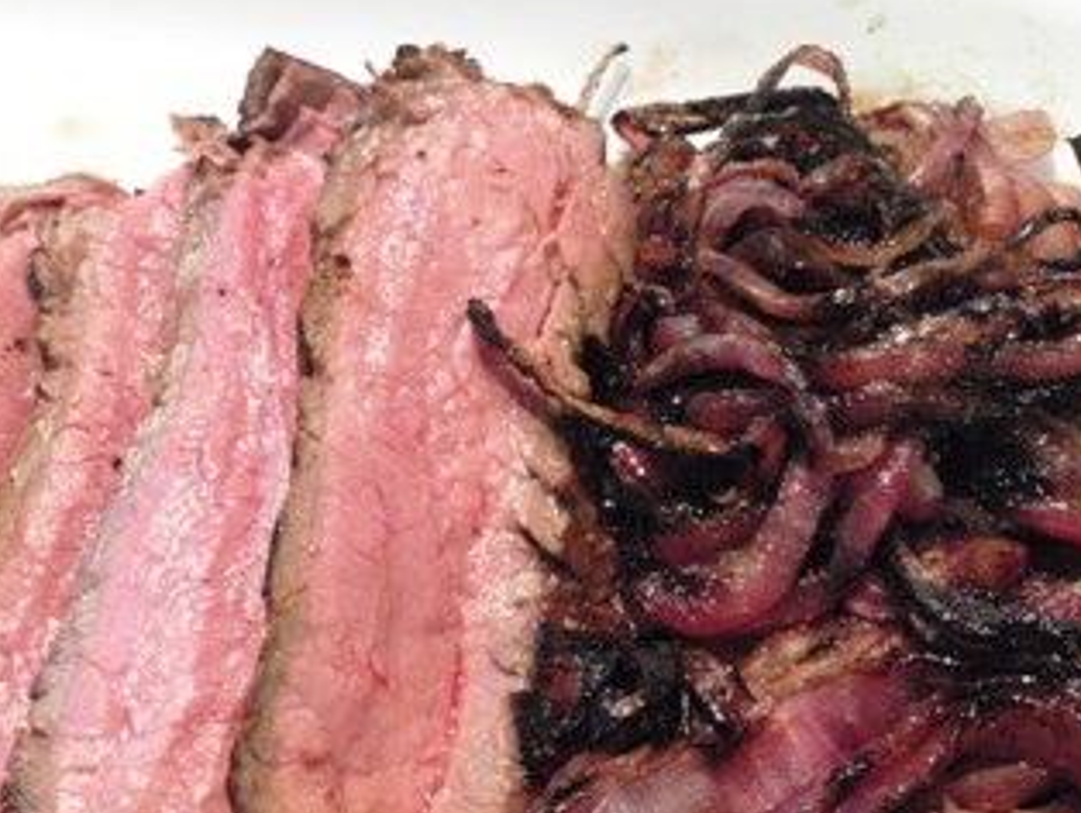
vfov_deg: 25.6
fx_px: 1781
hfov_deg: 33.7
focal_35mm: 57
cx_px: 578
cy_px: 537
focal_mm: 7.25
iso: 800
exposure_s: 1/25
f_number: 3.9
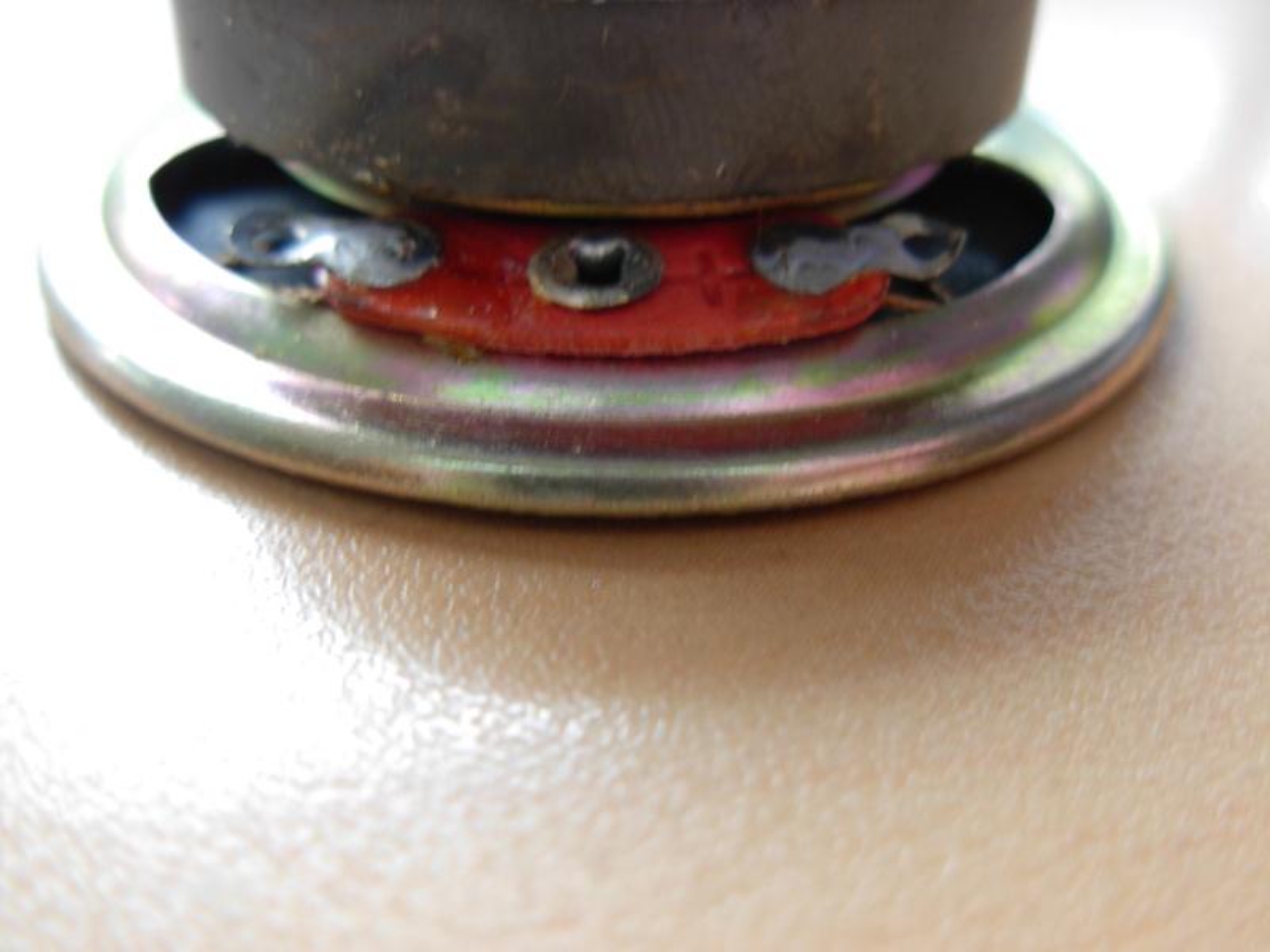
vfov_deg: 37.7
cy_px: 476
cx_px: 635
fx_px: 1394
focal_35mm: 38
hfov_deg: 49.0
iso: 79
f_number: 2.9
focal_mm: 6.3
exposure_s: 1/5
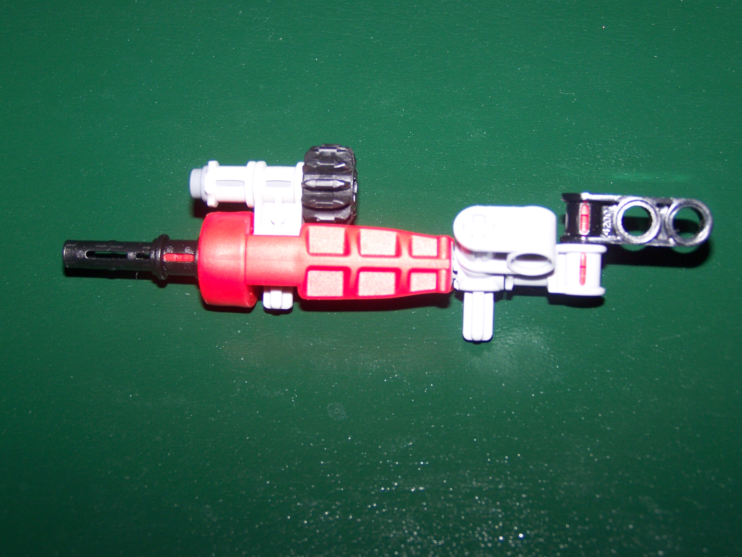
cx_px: 371
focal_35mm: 64
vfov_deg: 22.9
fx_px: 1372
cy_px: 278
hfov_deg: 30.3
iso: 80
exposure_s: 1/125
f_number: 3.2
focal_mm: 10.7
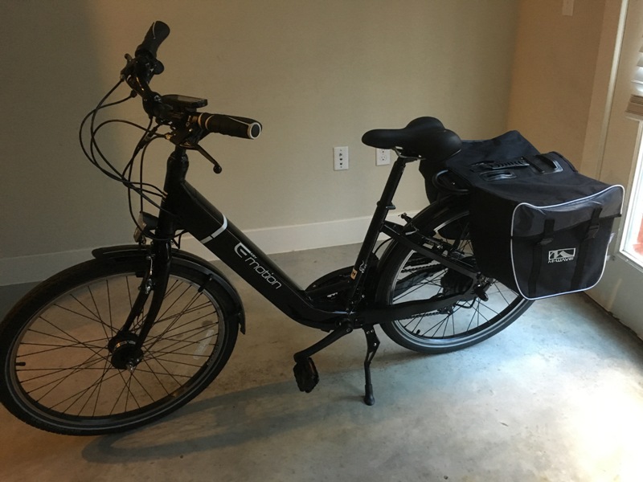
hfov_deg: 61.7
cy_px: 241
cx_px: 322
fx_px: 539
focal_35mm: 29
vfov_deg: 48.2
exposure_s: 1/20
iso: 200
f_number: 2.2
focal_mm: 4.15
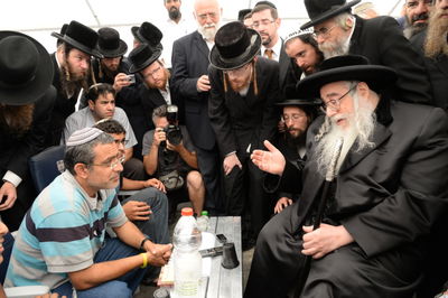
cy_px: 149
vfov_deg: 53.1
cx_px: 224
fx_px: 298
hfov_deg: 73.8
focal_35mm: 24
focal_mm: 24
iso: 1250
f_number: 8
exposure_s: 1/250
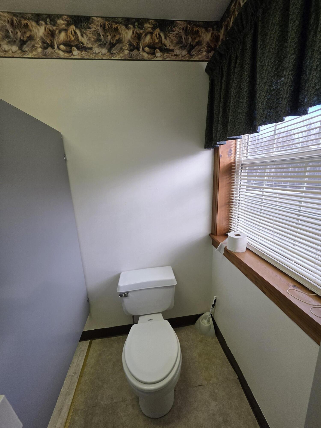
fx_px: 161
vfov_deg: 106.2
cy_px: 214
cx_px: 160
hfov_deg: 89.9
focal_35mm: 13
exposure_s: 1/120
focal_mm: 2.2
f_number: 1.9
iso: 64
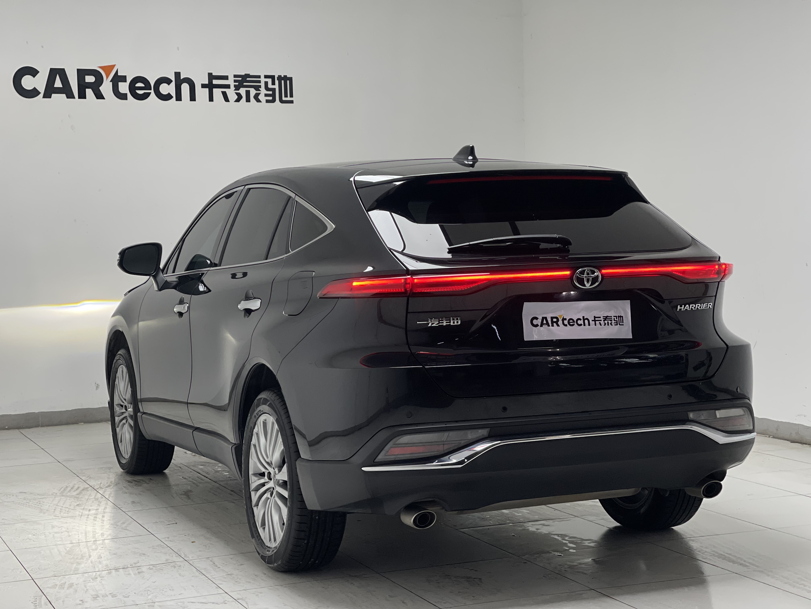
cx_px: 406
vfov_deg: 22.9
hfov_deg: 30.3
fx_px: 1499
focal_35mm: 64
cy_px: 304
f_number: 2.2
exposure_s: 1/100
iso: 80
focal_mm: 7.5
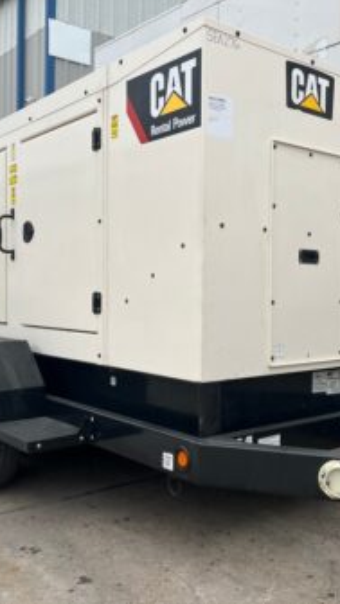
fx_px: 609
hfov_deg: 31.1
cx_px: 203
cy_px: 302
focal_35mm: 38
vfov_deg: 52.8
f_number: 1.6
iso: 50
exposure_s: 1/1106
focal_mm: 5.1
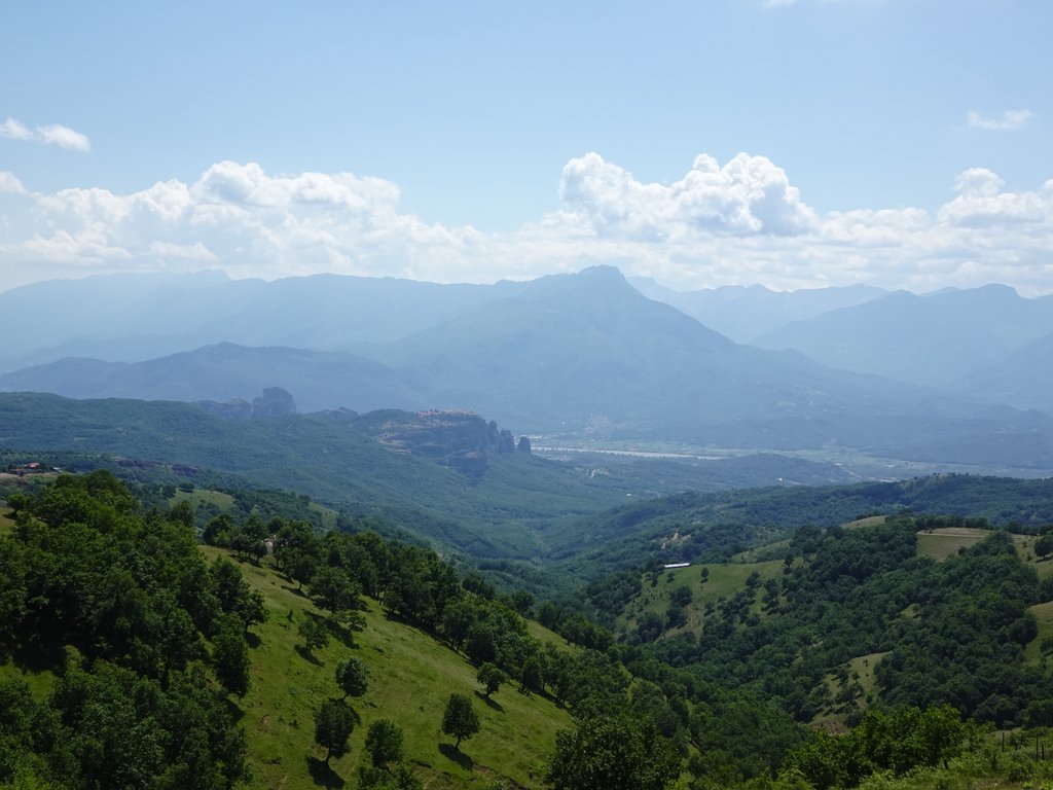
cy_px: 395
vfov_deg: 31.5
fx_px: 1399
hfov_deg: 41.2
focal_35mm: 46
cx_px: 526
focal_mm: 7.53
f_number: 4.5
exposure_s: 1/1000
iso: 80
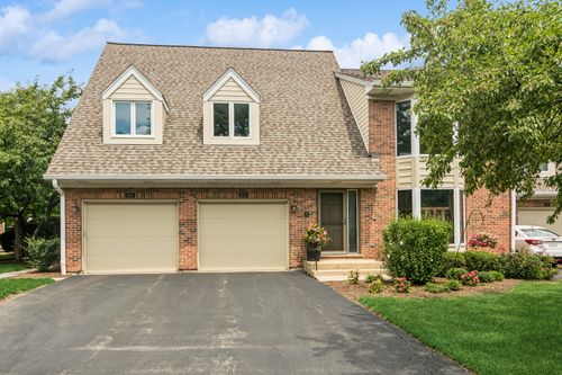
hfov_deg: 67.4
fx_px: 421
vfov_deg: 47.9
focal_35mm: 27
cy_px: 188
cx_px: 281
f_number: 8
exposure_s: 1/320
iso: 200
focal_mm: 18
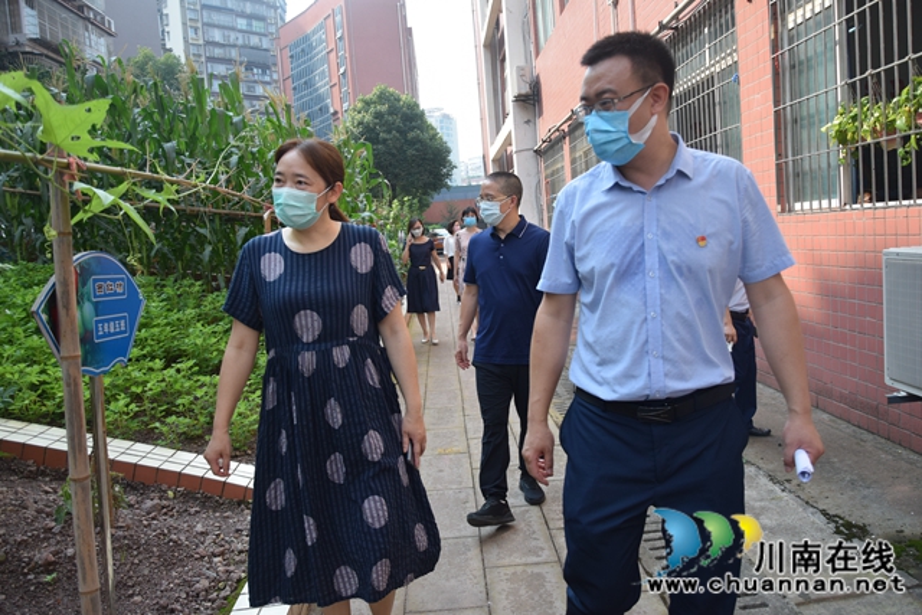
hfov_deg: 67.4
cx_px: 461
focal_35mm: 27
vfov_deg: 48.0
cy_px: 308
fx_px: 692
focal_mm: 18
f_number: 4
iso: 400
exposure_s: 1/1000
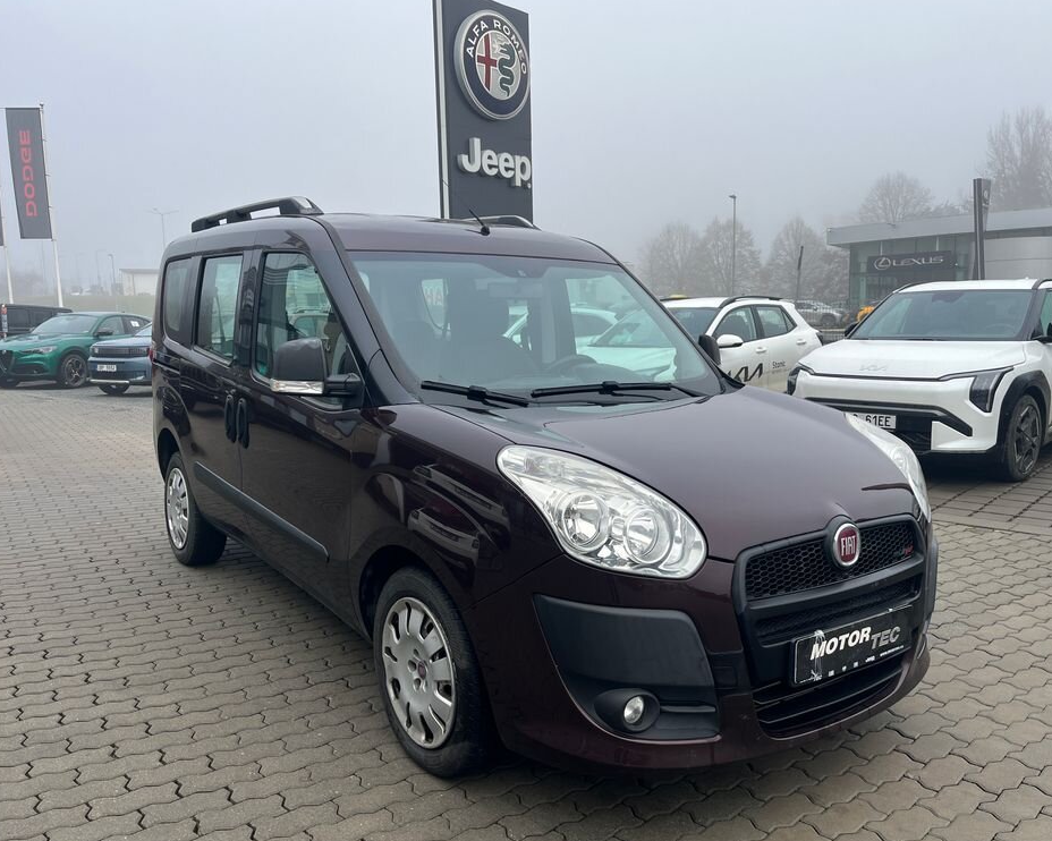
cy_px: 423
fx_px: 872
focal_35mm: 28
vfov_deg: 51.5
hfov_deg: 62.2
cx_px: 533
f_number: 1.6
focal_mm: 5.1
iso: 50
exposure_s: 1/840
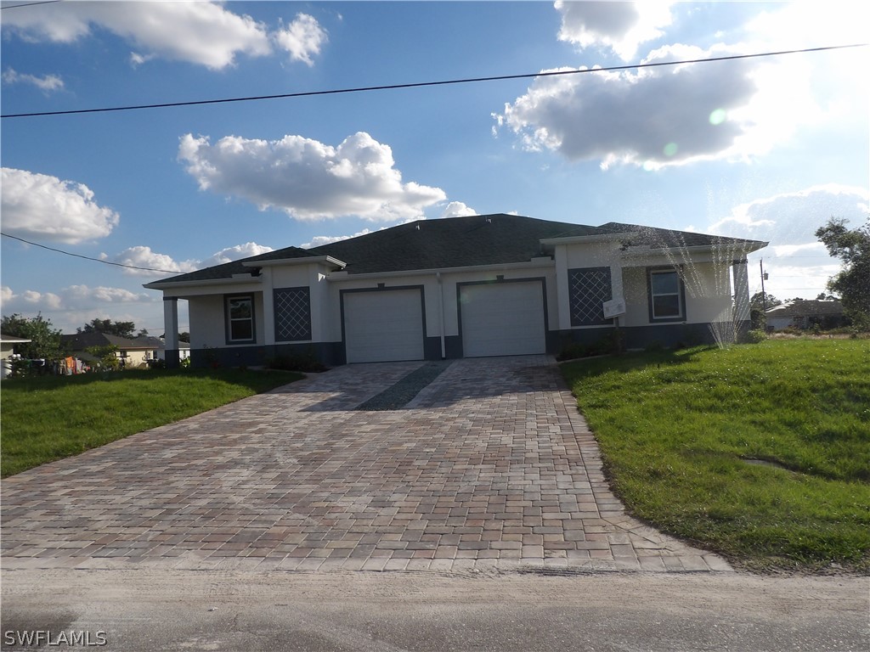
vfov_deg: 56.8
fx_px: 603
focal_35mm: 24
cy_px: 326
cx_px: 435
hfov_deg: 71.6
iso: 100
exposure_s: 1/929
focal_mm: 4.3
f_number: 4.6
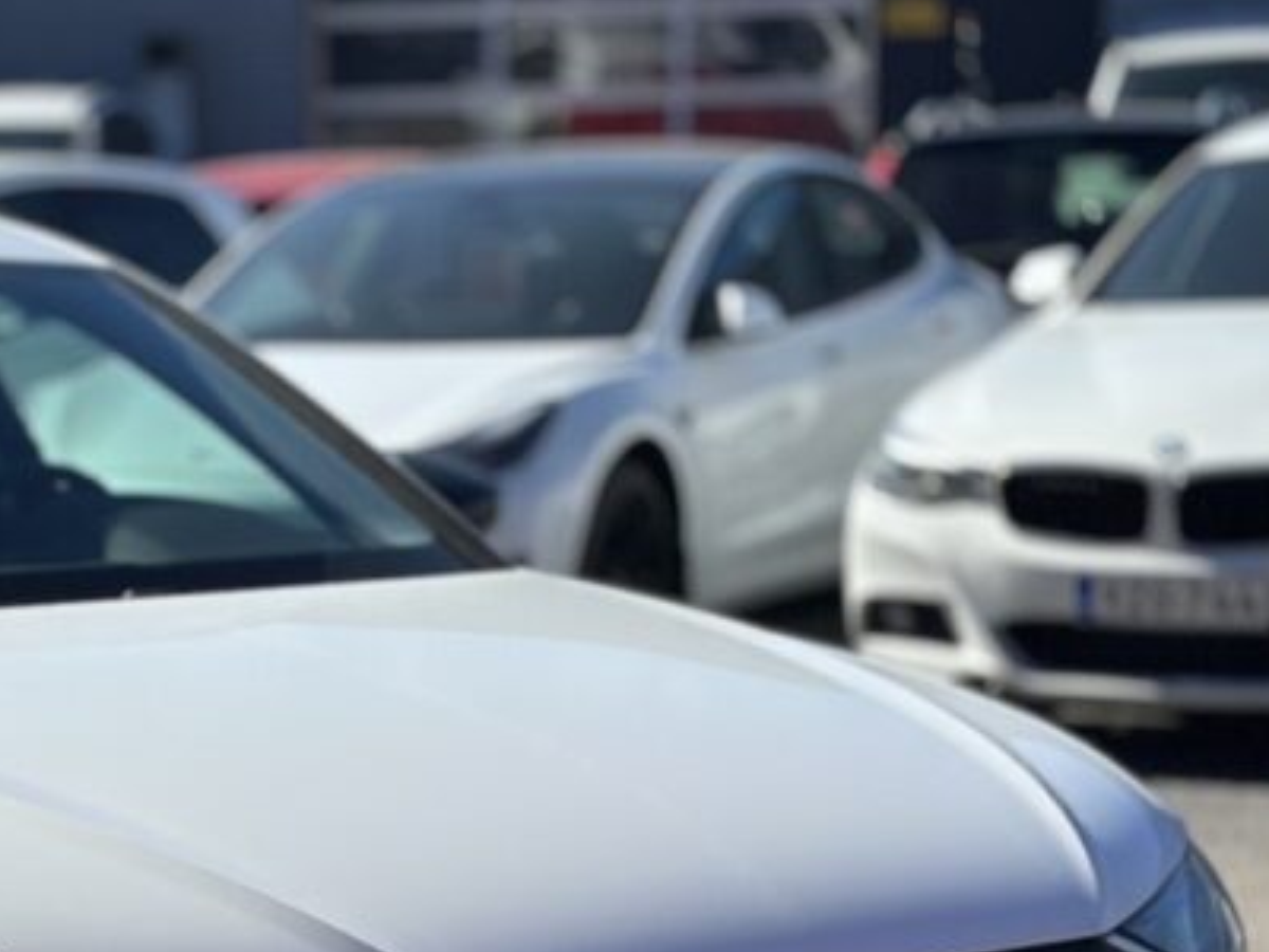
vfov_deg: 11.9
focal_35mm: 123
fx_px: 4509
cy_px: 962
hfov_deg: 15.8
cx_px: 41
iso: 80
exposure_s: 1/8929
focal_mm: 6.86
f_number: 1.78
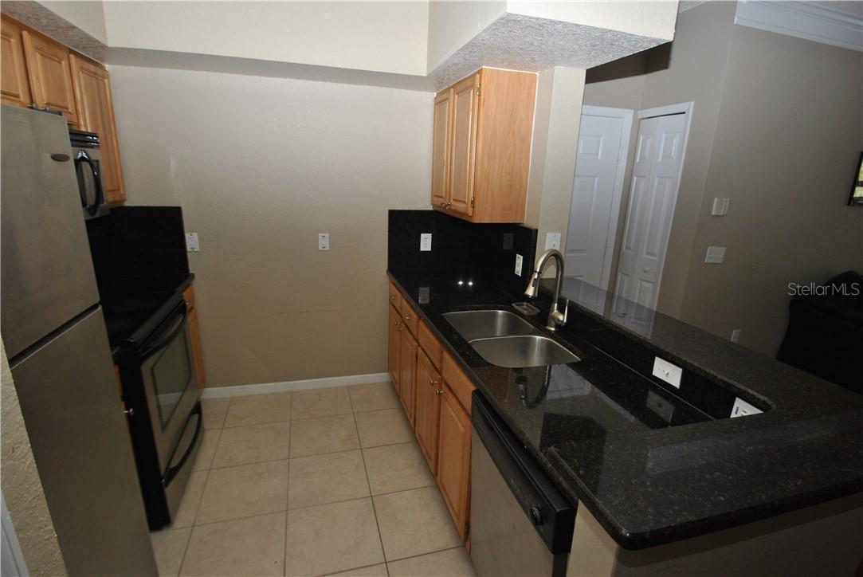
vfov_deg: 69.8
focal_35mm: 17
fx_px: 414
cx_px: 432
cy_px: 288
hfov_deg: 92.4
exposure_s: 1/60
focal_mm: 11.5
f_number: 4
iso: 200
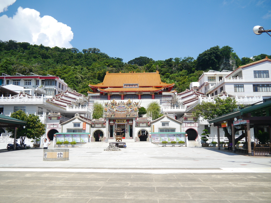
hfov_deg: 56.8
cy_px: 104
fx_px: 251
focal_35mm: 32
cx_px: 128
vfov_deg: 44.2
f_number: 3.6
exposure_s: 1/1300
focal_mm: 15
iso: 160
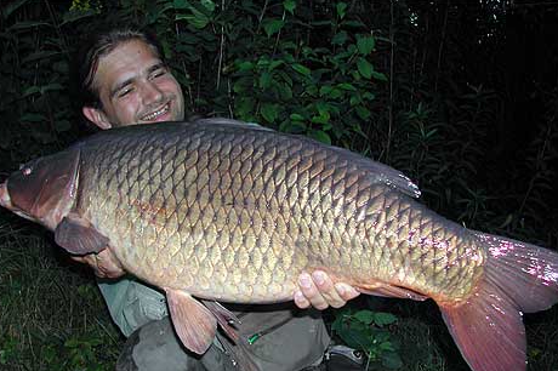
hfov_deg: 45.5
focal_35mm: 43
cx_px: 285
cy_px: 222
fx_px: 666
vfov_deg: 31.1
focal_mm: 8
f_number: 2.8
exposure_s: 1/60
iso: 100
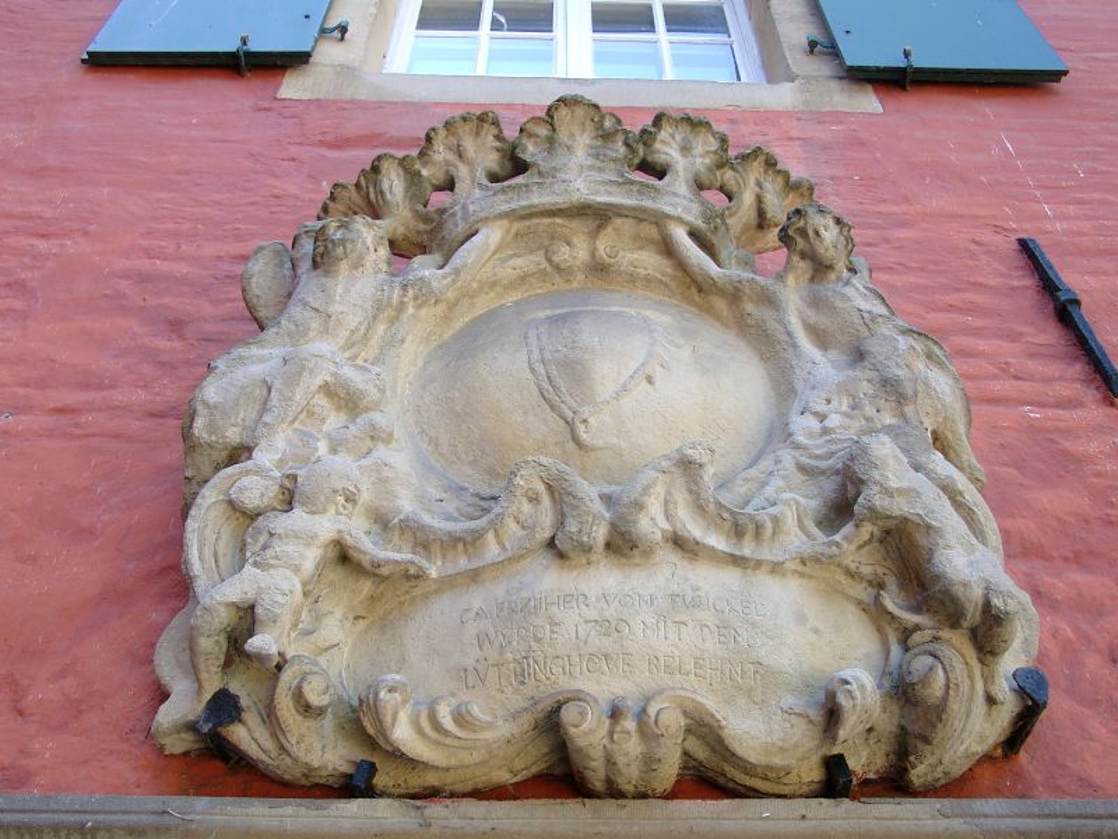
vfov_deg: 36.0
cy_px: 420
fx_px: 1292
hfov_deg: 46.8
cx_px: 559
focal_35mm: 40
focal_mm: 8.4
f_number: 2.8
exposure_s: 1/121
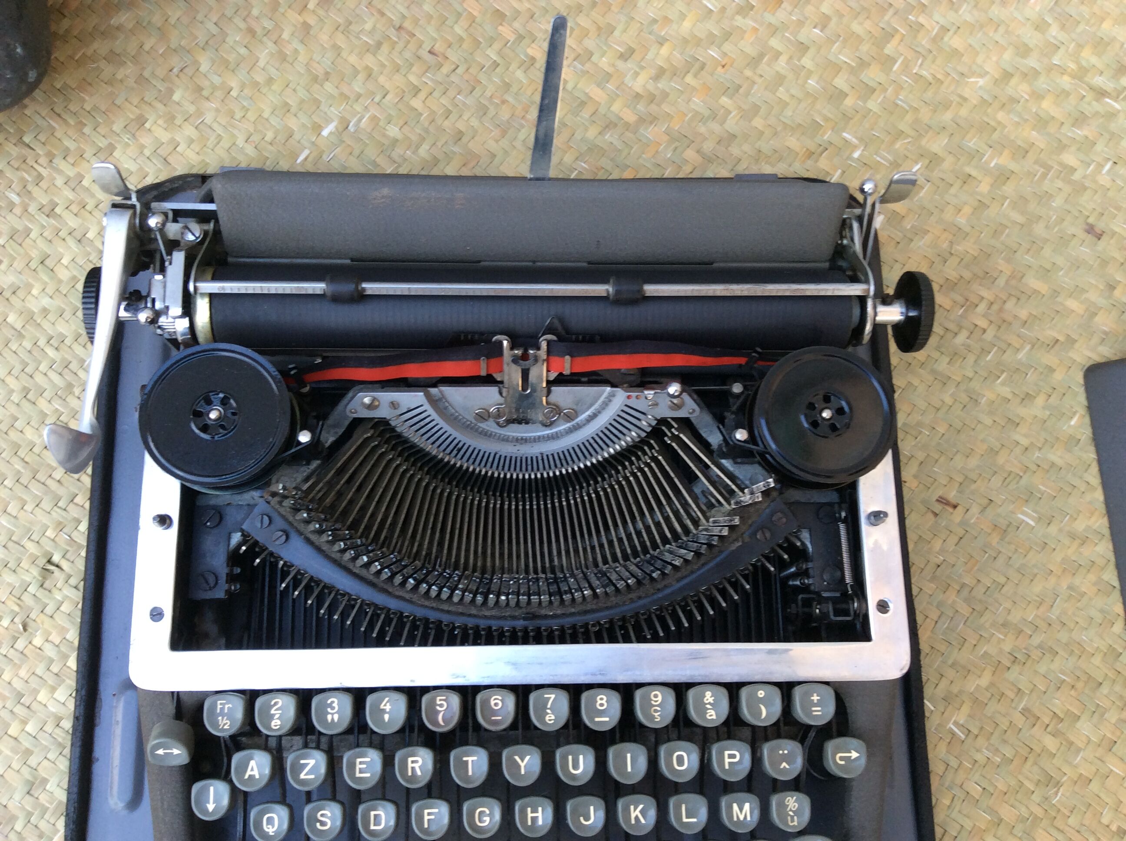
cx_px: 563
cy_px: 420
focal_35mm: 32
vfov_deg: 44.1
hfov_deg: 56.9
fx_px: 1039
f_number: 2.4
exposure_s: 1/25
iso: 50
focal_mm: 3.3
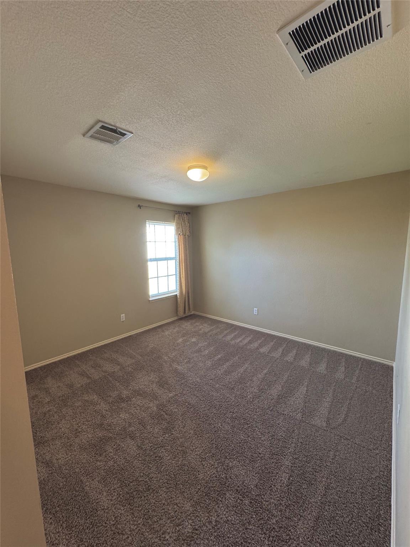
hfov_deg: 85.7
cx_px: 205
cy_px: 274
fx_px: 221
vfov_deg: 102.1
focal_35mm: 14
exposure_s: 1/60
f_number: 2.2
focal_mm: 2.22
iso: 320
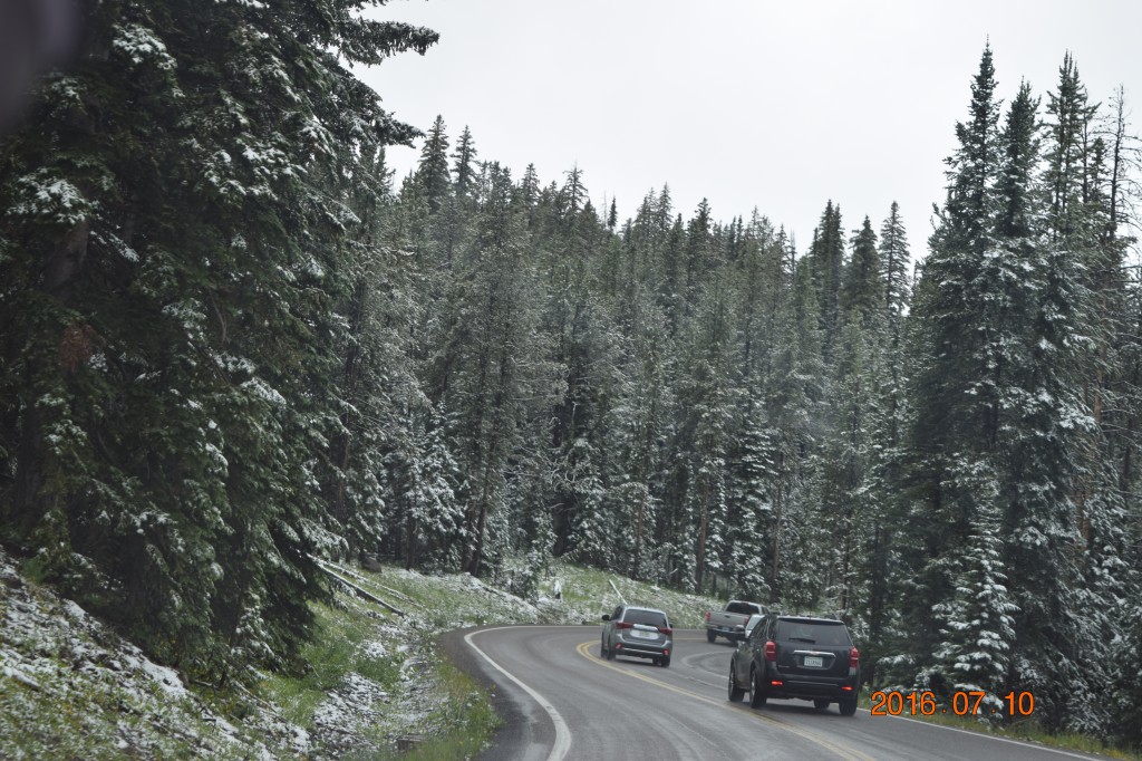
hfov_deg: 24.6
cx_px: 571
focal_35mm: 82
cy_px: 380
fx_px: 2616
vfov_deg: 16.5
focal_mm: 55
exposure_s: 1/160
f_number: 6.3
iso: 100
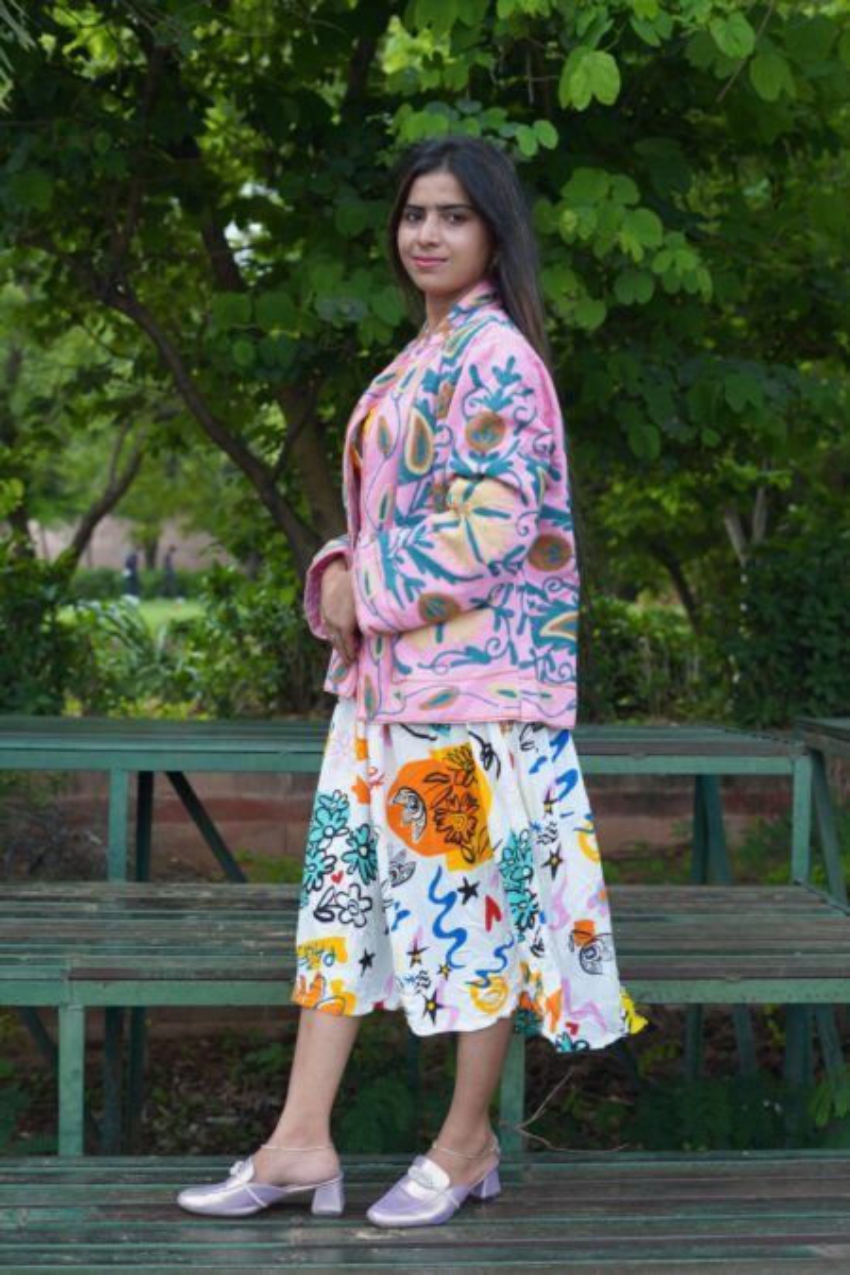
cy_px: 638
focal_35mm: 50
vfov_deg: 39.6
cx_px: 425
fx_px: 1771
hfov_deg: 27.0
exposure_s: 1/125
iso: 100
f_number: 4
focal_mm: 50
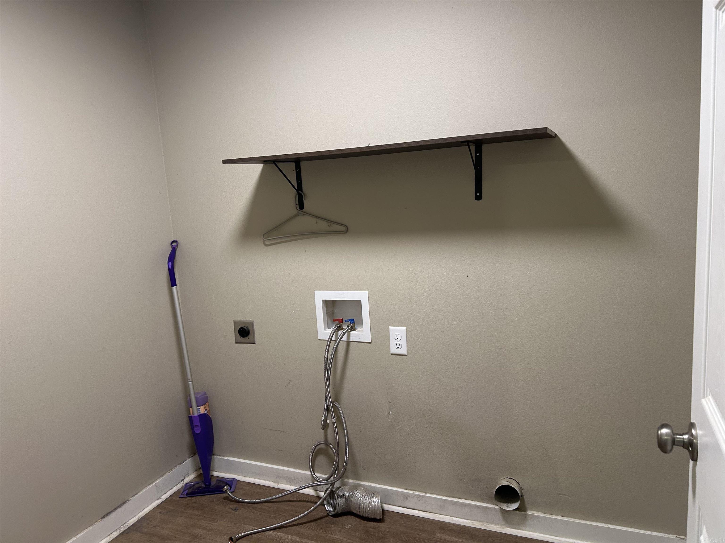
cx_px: 362
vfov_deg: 53.1
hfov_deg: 67.3
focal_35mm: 26
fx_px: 545
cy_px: 272
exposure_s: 1/60
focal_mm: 5.7
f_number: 1.5
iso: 125
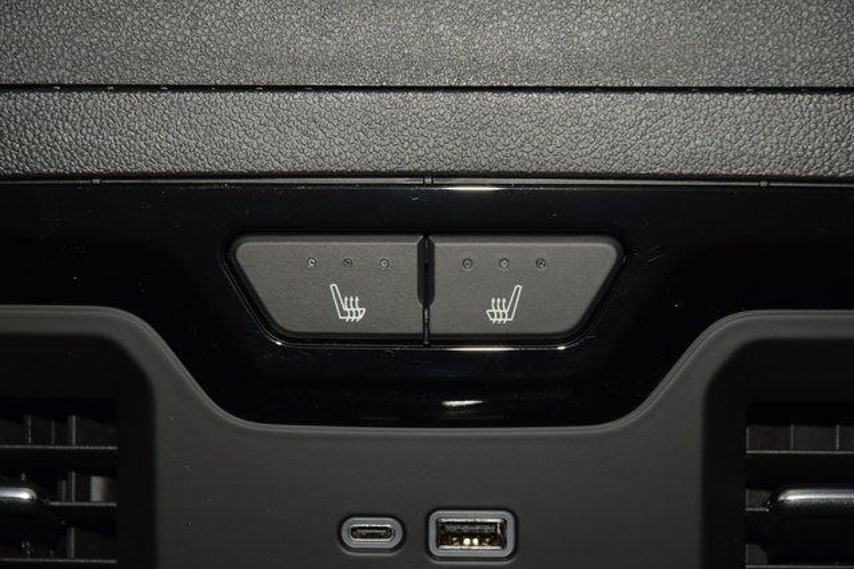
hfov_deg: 19.5
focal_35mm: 105
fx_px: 2491
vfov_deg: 13.0
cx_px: 427
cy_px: 284
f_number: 8
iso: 100
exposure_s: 1/125
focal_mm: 70
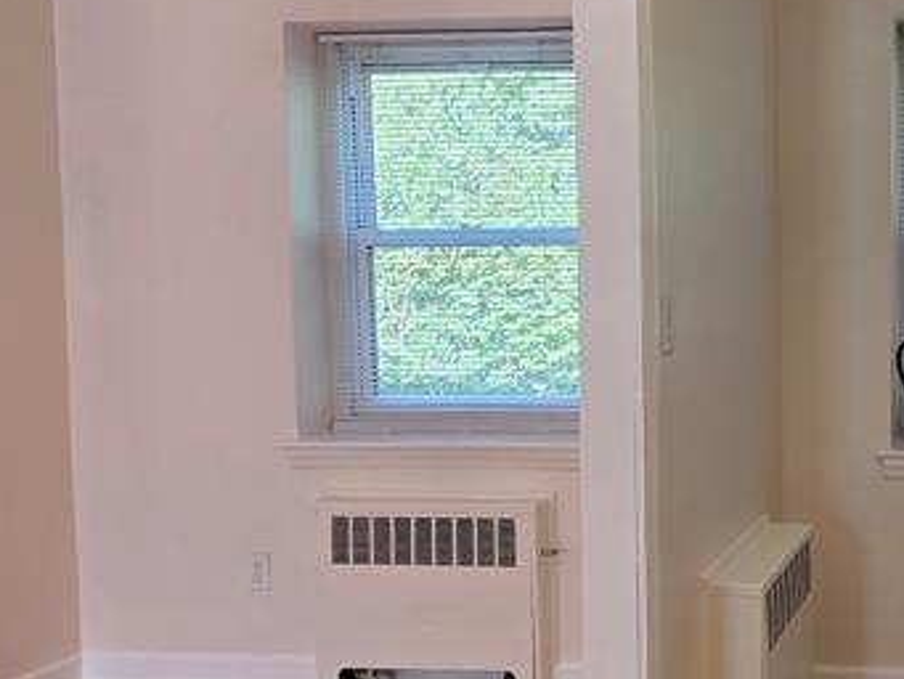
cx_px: 952
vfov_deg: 36.8
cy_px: 342
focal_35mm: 39
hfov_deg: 40.4
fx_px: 1019
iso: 125
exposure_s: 1/120
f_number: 1.9
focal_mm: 2.2
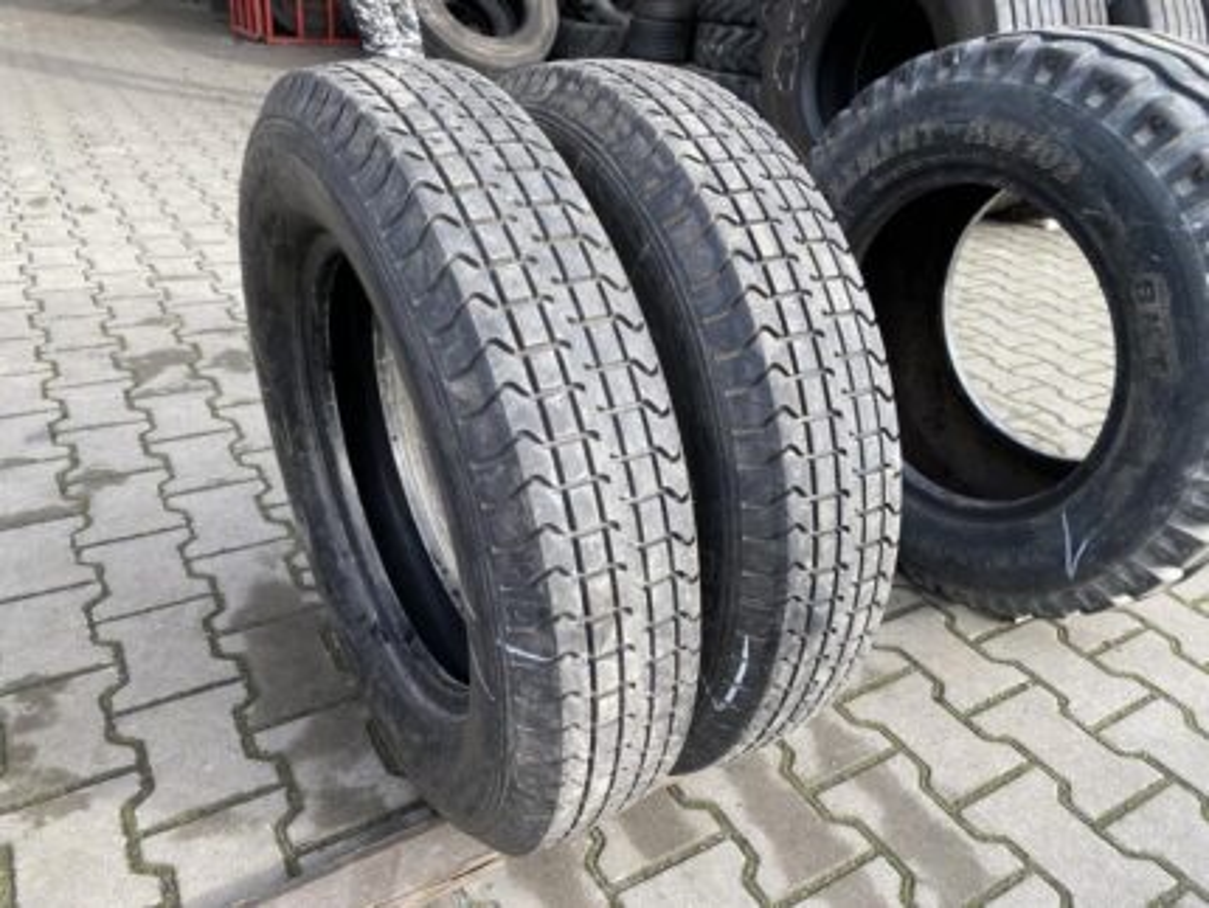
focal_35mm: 26
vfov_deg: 53.1
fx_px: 909
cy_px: 454
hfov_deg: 67.3
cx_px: 604
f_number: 1.8
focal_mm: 4.25
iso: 32
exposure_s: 1/319
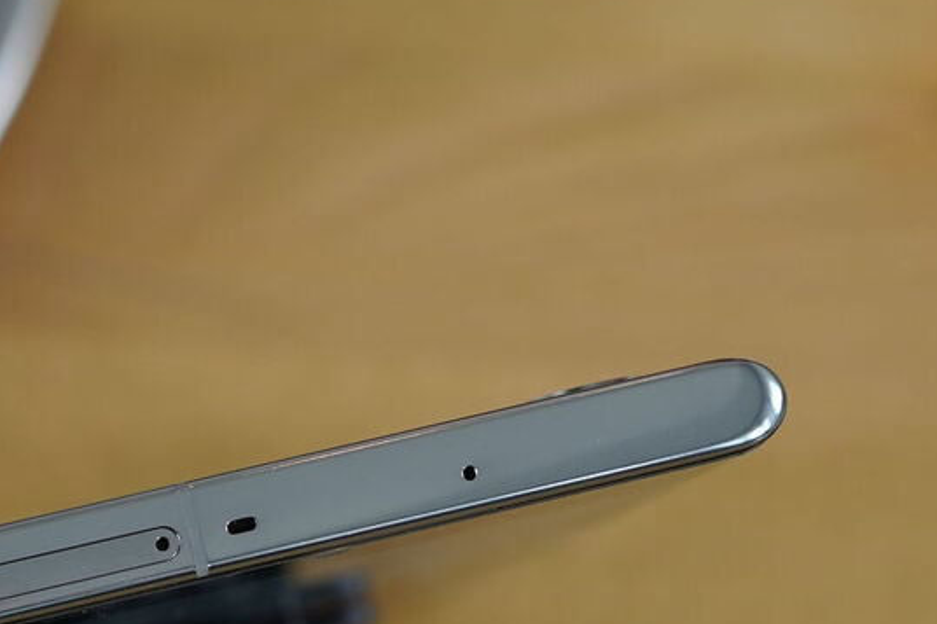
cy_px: 341
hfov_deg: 10.4
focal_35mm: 197
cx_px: 68
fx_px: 5126
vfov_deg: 7.0
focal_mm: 55
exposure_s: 1/200
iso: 1000
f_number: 4.5
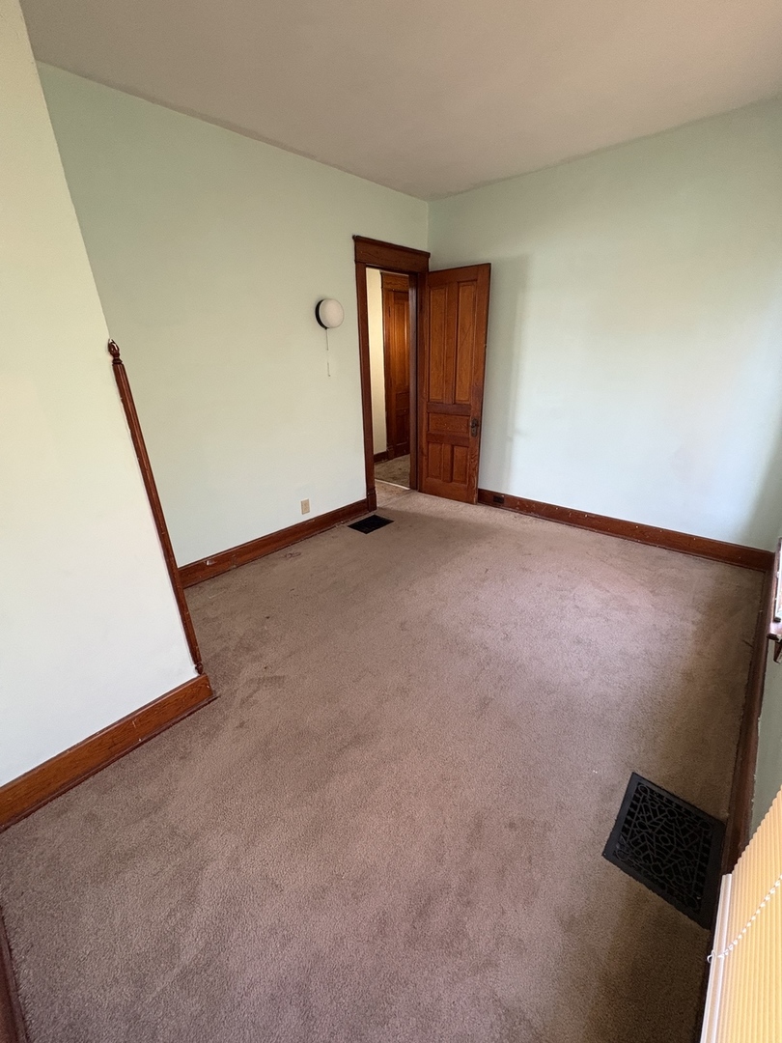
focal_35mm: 14
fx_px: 422
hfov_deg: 85.7
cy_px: 522
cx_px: 391
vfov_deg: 102.1
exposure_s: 1/60
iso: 500
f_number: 2.2
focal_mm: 2.22
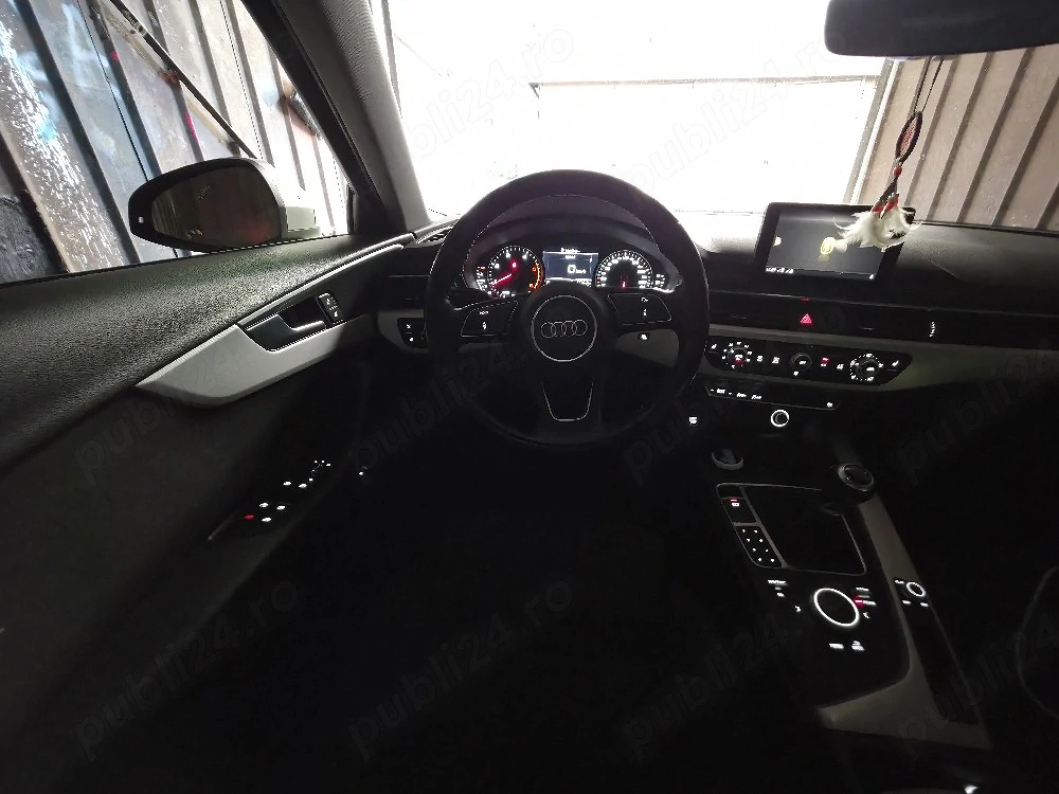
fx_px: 398
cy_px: 397
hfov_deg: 106.2
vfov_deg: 89.9
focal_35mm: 13
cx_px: 530
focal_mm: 2.2
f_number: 1.9
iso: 640
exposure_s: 1/8.34
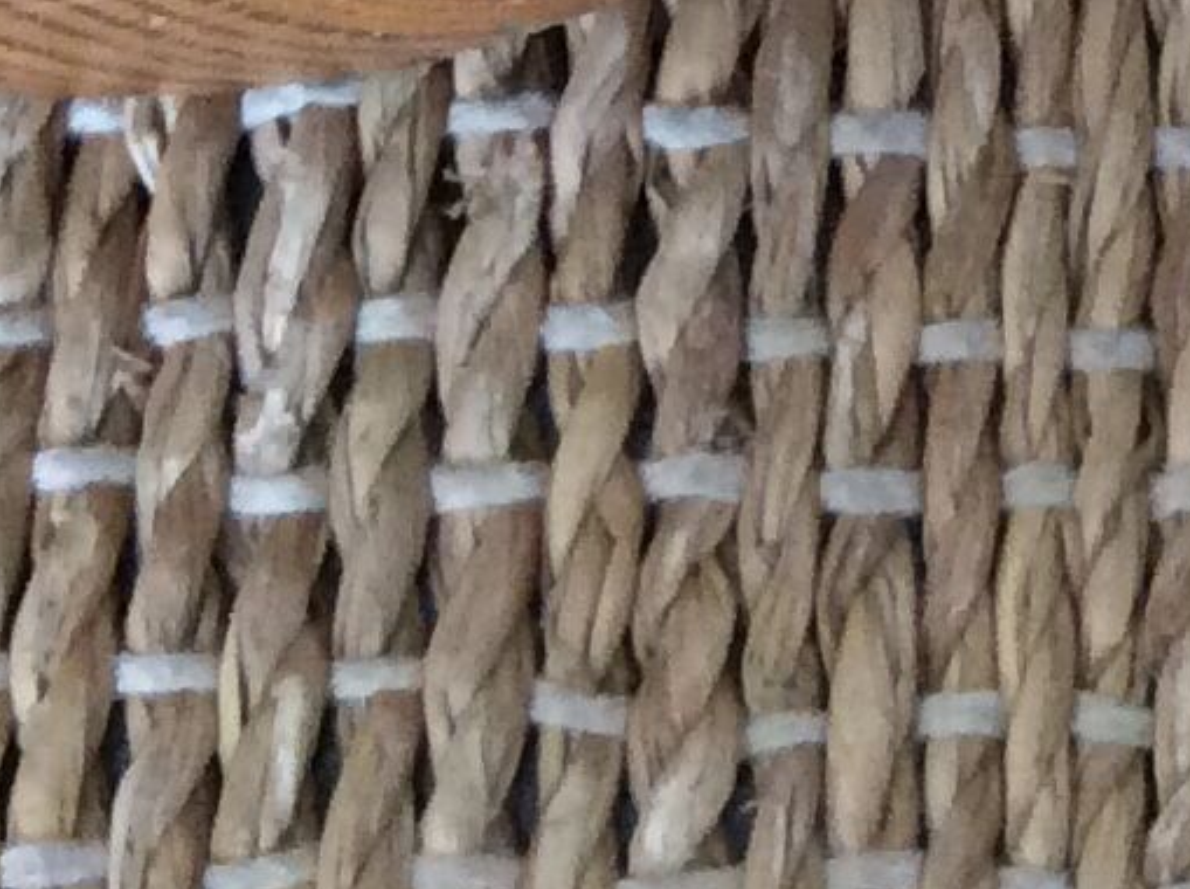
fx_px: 5594
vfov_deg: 8.5
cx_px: 1597
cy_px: -1071
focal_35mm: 163
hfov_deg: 11.8
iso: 200
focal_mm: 3.3
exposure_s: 1/25
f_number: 2.4
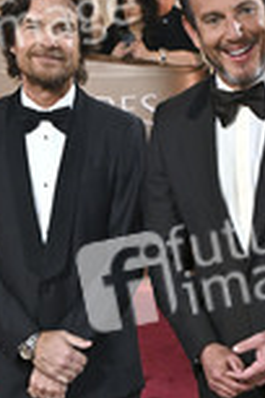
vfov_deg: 18.1
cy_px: 401
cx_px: 286
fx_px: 1214
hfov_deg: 12.3
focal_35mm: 110
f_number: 5.6
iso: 2500
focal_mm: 42
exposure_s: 1/320
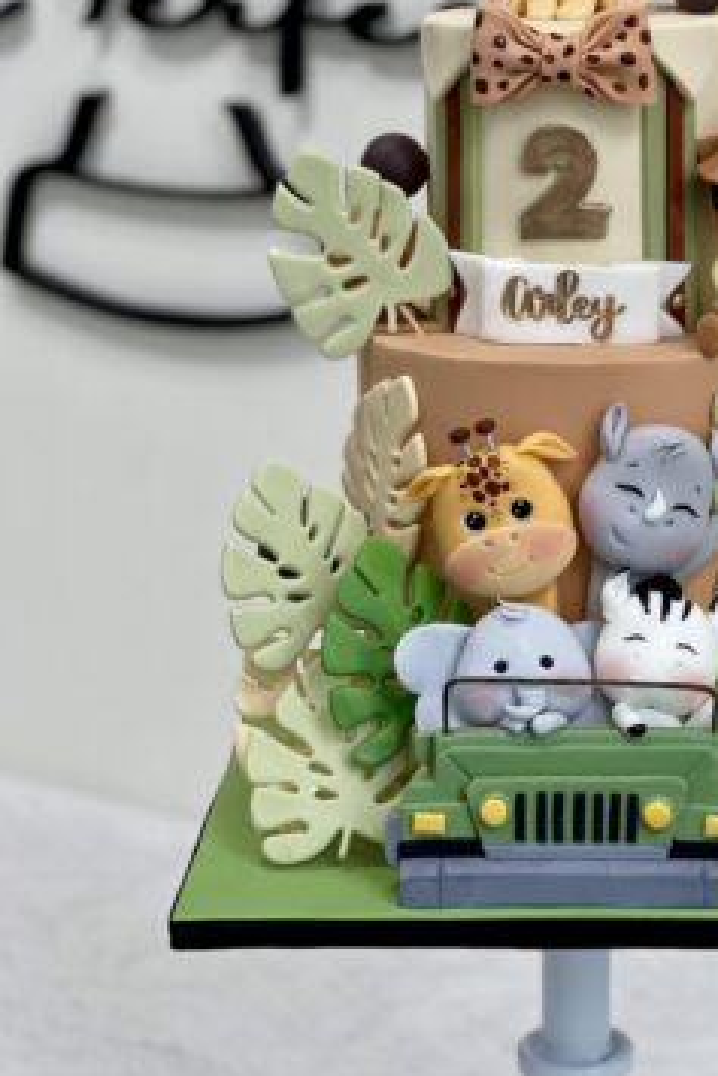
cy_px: 341
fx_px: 2989
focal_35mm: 100
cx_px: 582
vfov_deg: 20.3
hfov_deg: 13.6
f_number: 2.2
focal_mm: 7.5
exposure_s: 1/100
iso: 80
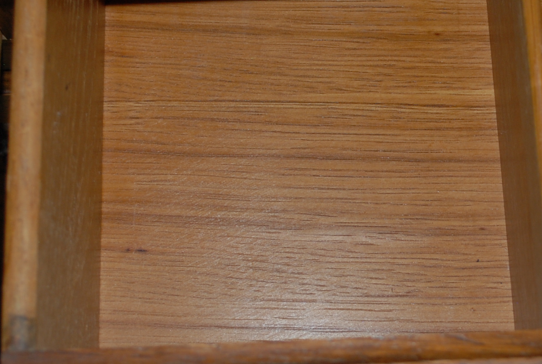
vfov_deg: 16.5
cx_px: 365
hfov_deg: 24.3
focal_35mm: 83
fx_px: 1252
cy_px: 217
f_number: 4.2
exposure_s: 1/60
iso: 200
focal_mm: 24
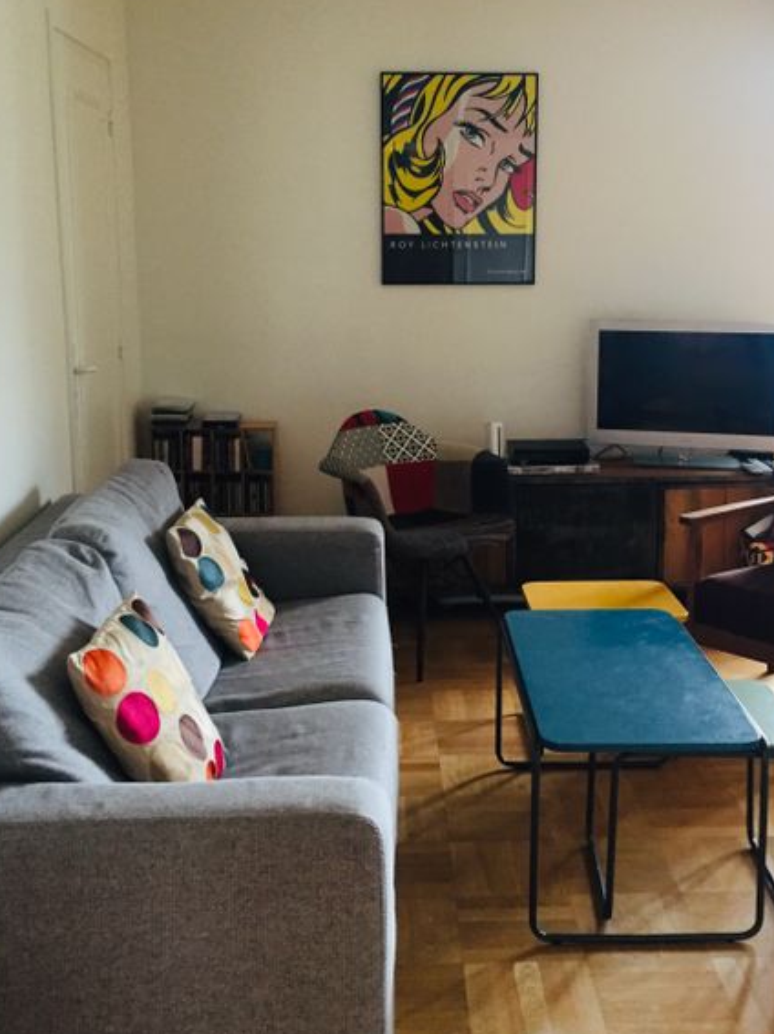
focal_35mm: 41
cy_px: 446
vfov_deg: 45.7
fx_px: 1223
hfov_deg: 35.1
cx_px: 436
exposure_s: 1/20
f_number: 2.2
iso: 250
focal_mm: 4.15
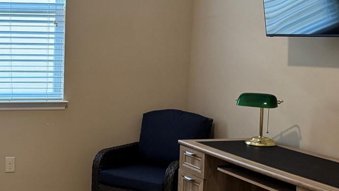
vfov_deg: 19.1
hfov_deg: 30.8
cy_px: 102
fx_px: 566
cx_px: -5
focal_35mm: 63
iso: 400
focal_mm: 6.76
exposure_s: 1/60
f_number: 1.78
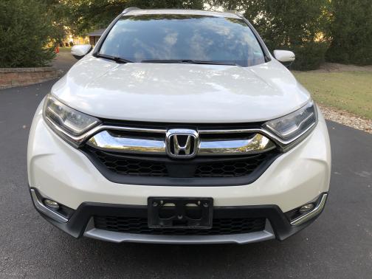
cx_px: 186
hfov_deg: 63.4
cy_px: 140
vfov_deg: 49.7
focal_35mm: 28
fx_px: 301
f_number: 1.8
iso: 25
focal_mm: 3.99
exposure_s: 1/120
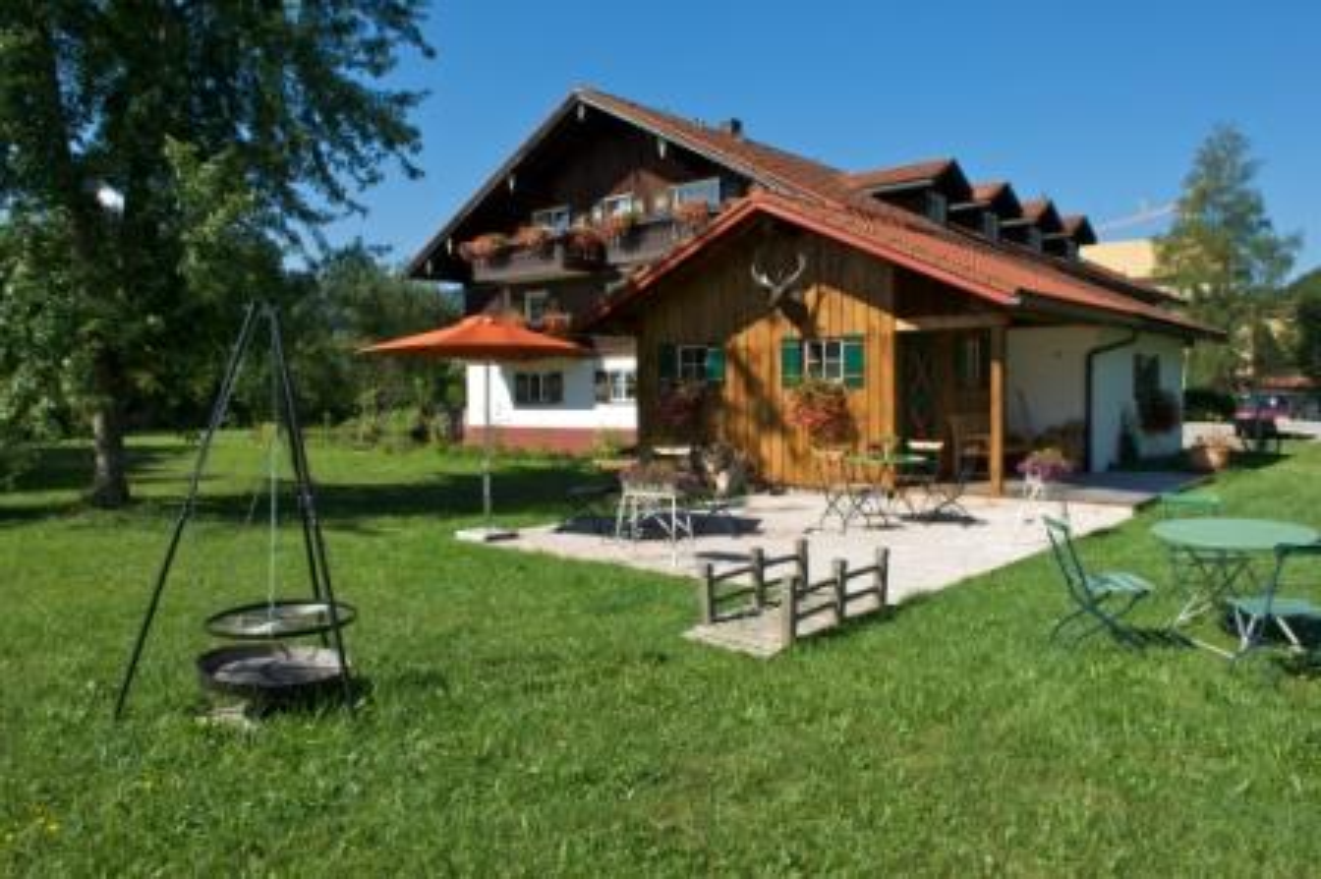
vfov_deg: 50.3
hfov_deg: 70.5
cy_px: 440
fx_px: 935
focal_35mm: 26
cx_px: 660
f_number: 7.1
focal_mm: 17
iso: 100
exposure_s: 1/200
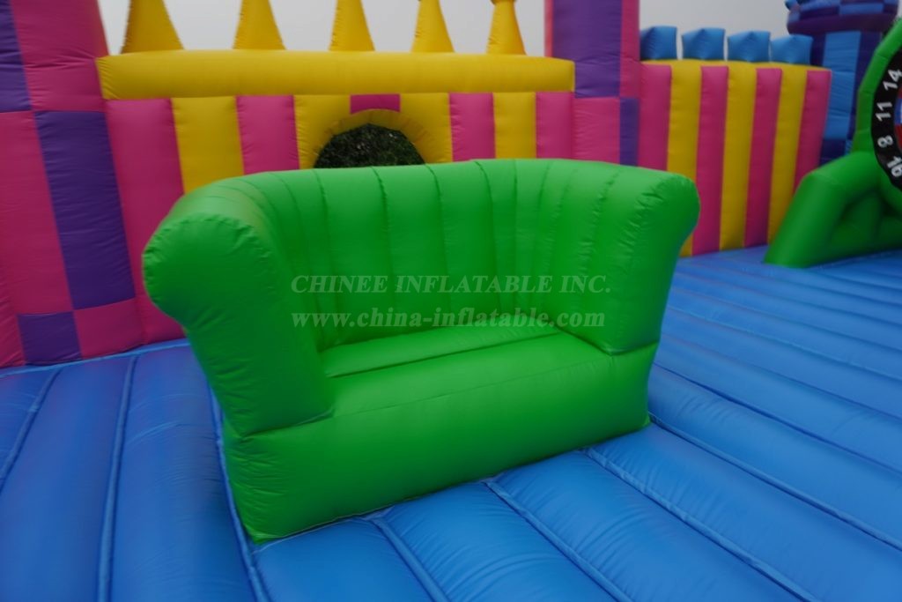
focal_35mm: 24
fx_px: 601
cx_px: 451
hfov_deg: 73.7
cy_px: 301
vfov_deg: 53.1
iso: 100
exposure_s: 1/60
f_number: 5
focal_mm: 16
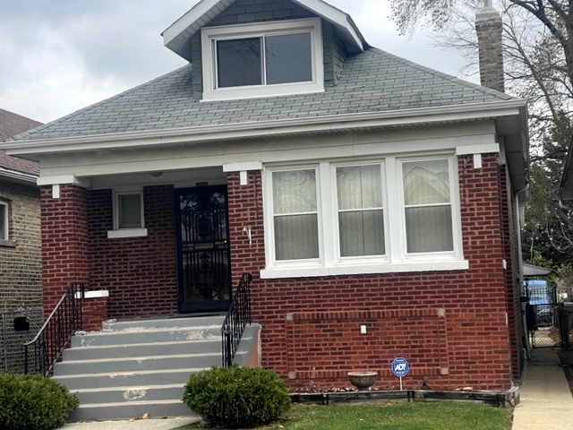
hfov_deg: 30.3
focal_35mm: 64
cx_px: 286
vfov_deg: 22.9
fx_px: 1059
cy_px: 215
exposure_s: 1/235
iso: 20
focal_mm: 7.5
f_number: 2.2
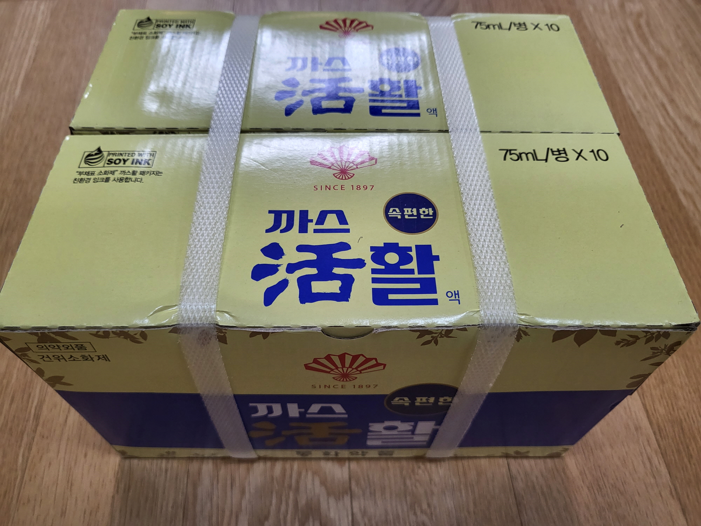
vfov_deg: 53.1
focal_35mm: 26
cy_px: 263
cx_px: 350
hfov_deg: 67.3
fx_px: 527
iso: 125
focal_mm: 4.25
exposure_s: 1/120
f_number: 1.8
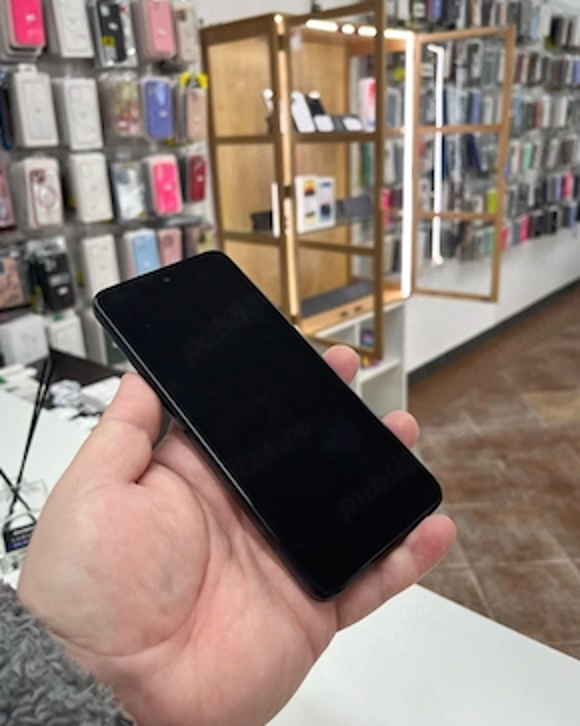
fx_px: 601
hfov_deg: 51.5
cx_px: 286
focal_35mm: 28
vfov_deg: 62.2
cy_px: 336
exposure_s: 1/100
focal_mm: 5.1
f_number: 1.6
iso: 50
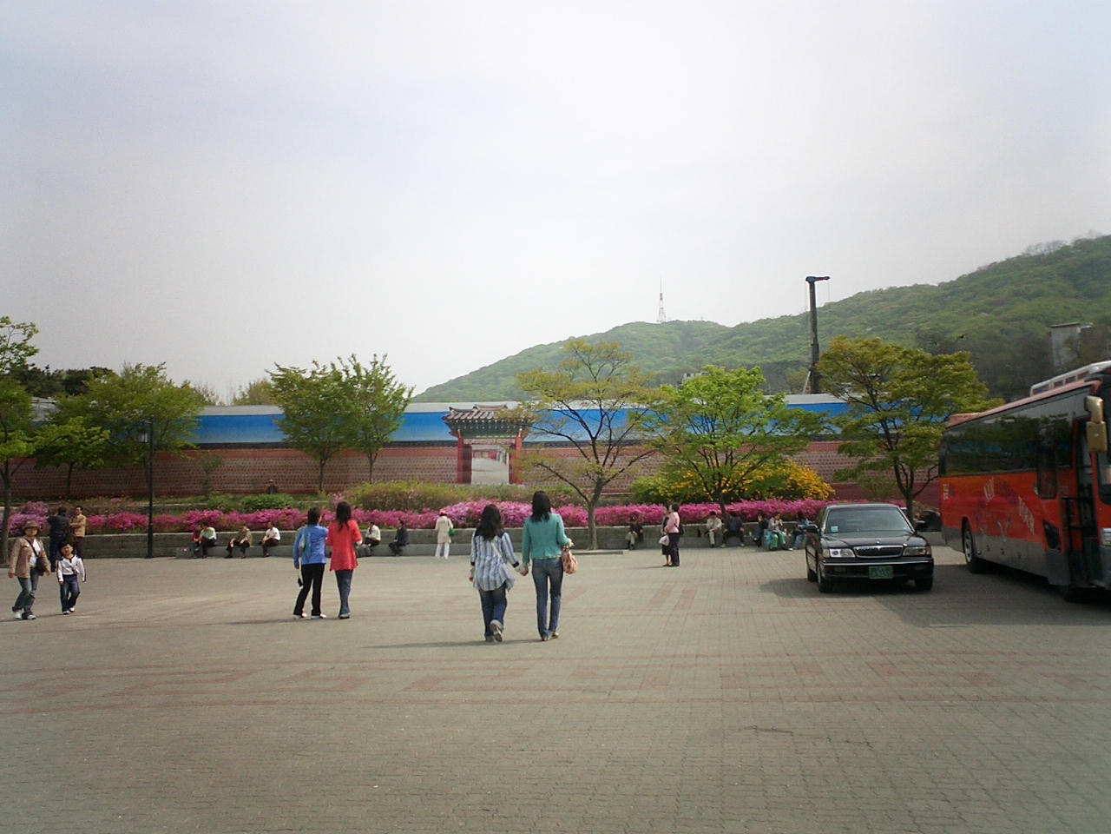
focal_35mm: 37
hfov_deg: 50.1
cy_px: 417
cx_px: 556
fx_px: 1188
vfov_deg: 38.7
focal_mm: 5.6
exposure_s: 1/1250
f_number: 3.5
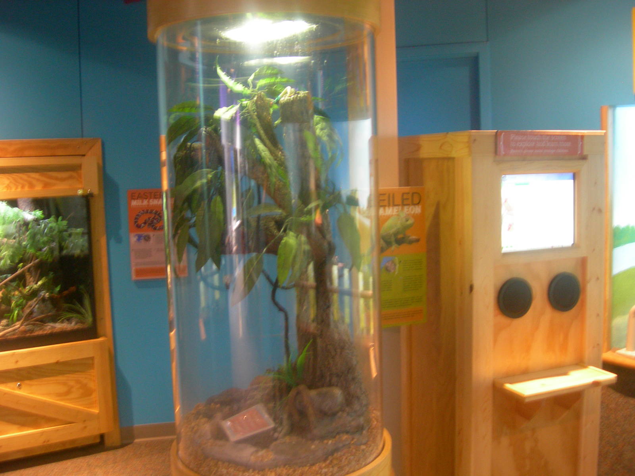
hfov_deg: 49.0
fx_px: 697
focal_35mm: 38
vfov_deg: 37.7
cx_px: 318
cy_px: 238
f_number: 2.8
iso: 189
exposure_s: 1/3.6
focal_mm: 7.8
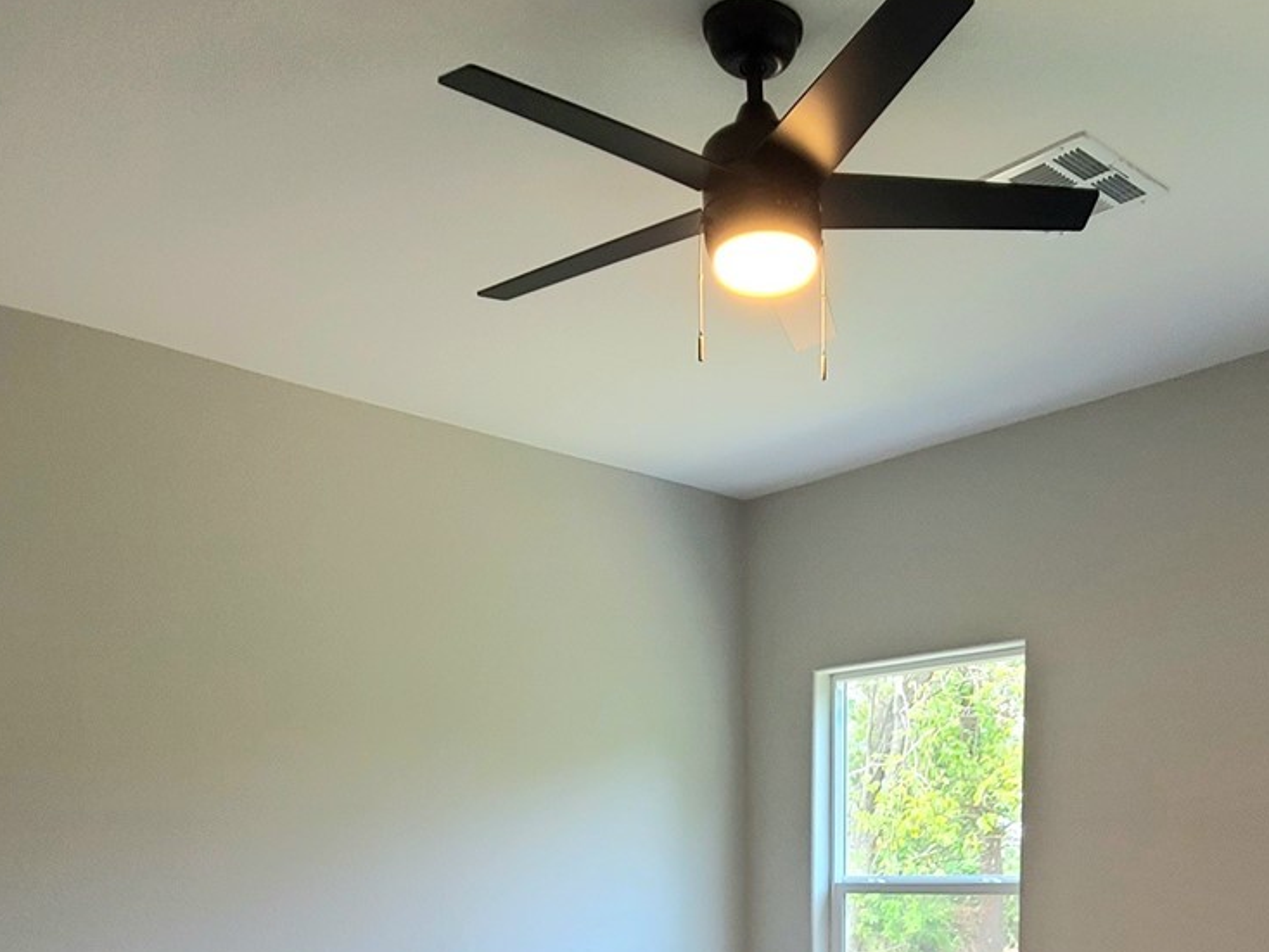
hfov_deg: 53.1
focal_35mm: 34
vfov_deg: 36.0
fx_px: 1247
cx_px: 821
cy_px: 1031
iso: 100
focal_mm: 2.2
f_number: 2.2
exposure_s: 1/60.2
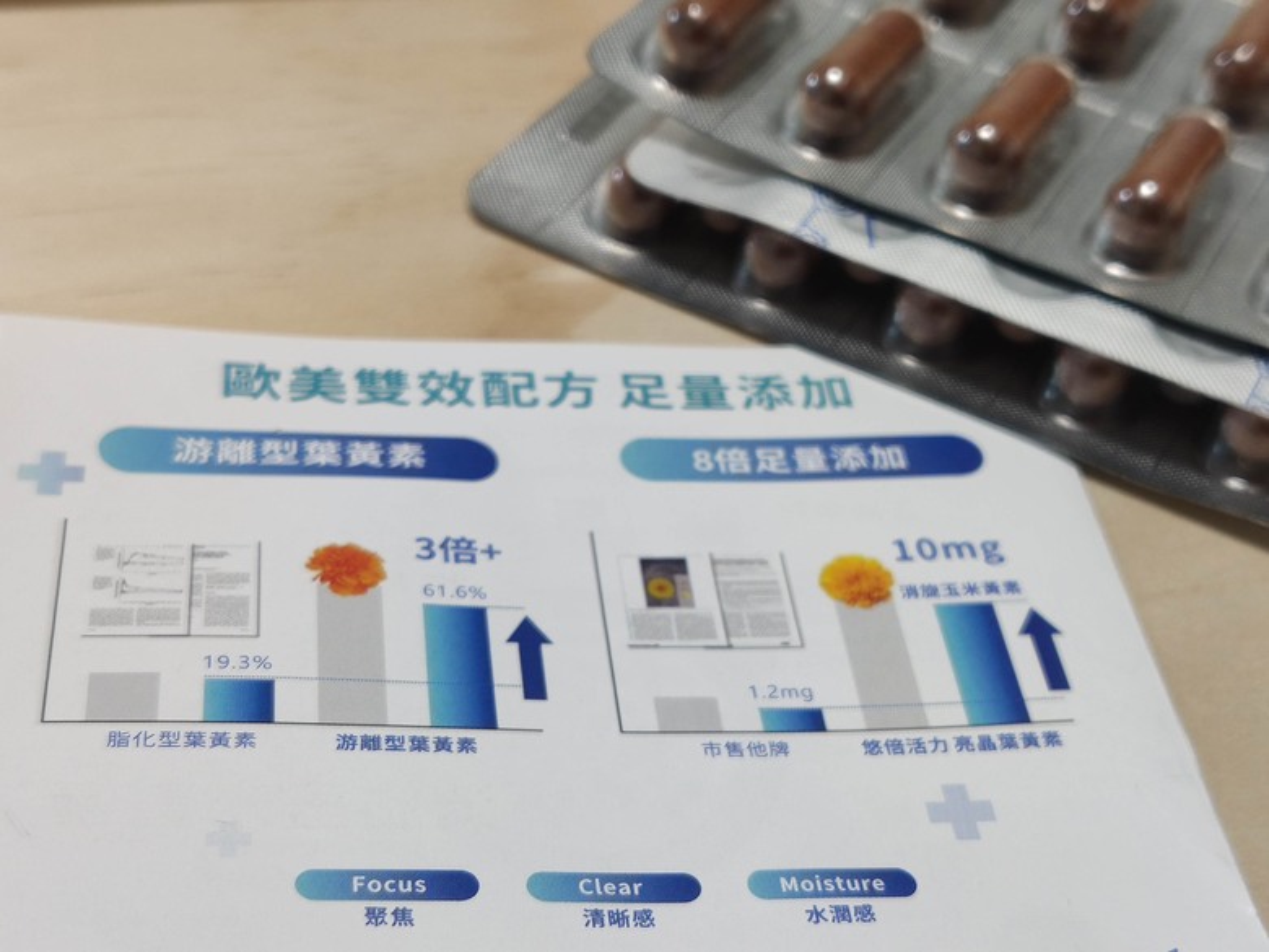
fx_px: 1870
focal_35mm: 51
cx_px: 634
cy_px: 476
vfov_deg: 28.6
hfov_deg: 37.5
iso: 554
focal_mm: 4.75
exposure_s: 1/120
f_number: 1.75
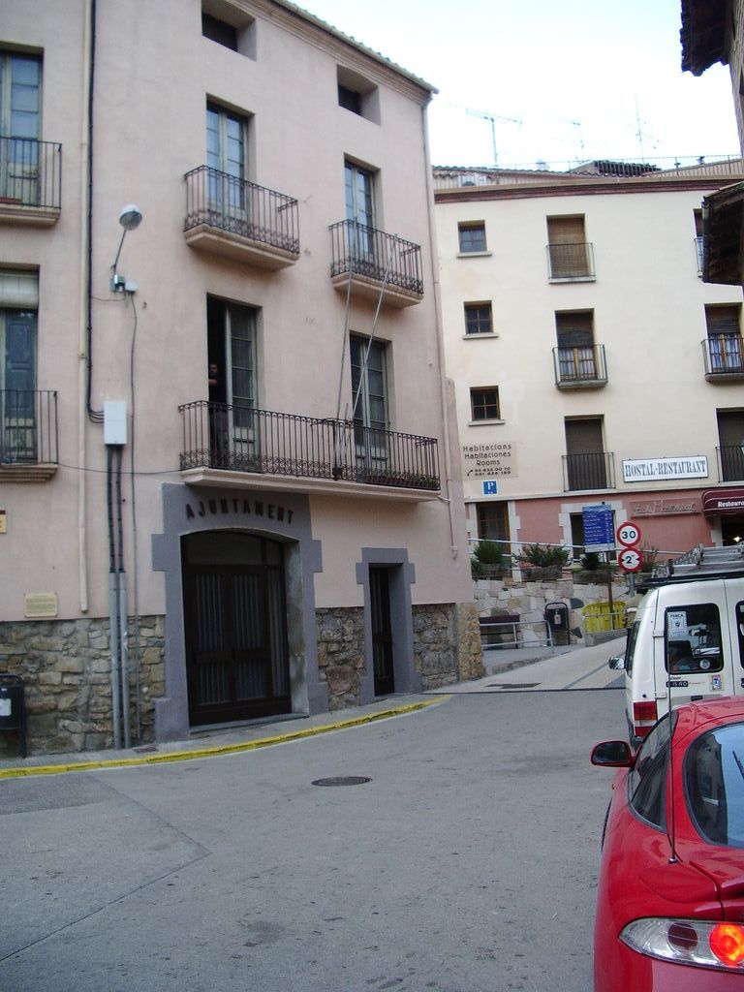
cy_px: 496
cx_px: 372
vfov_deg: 52.6
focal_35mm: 35
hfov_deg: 40.7
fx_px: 1003
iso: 100
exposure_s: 1/100
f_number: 2.6
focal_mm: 5.8
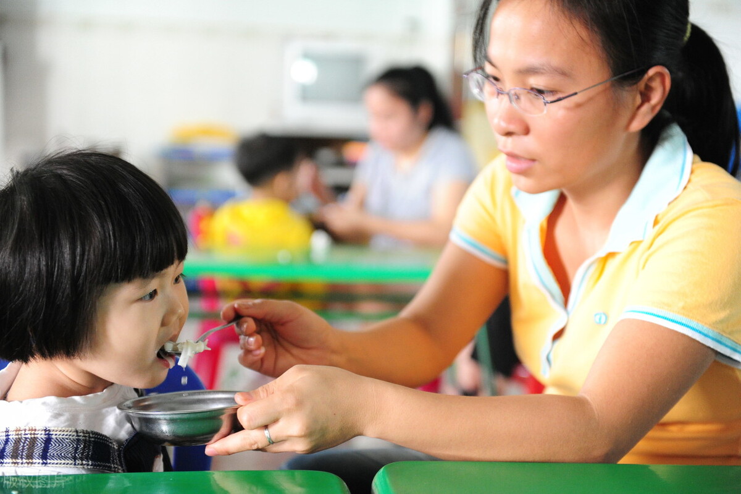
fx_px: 1193
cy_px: 247
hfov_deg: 34.5
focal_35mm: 58
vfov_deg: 23.4
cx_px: 370
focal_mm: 58
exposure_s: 1/80
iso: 3200
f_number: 2.8
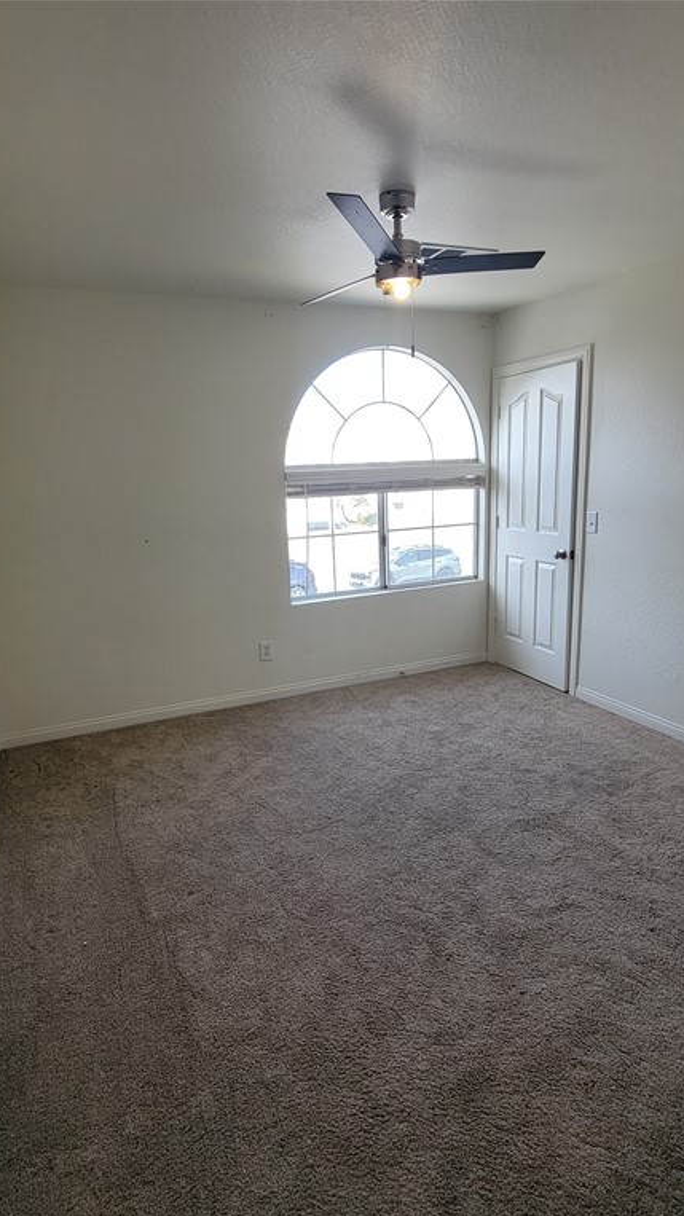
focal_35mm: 19
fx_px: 613
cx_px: 341
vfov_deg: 89.6
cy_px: 610
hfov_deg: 58.3
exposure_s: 1/120
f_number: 2.2
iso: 64
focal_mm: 2.2
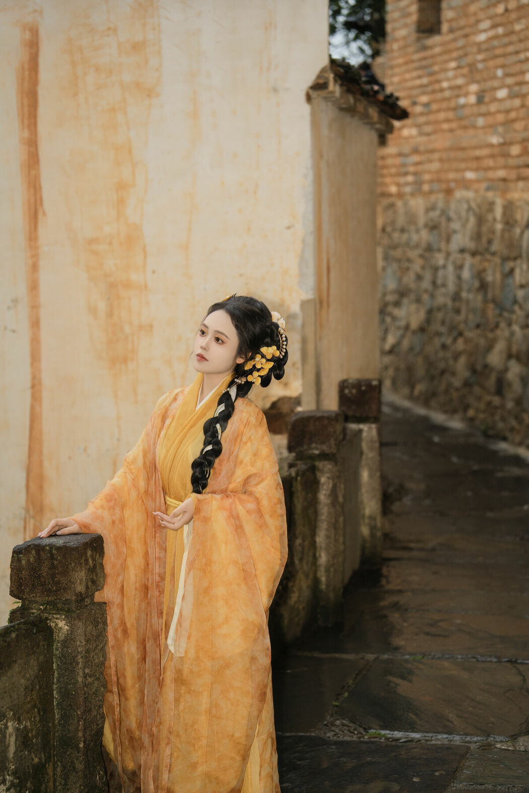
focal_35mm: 81
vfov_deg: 25.1
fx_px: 1785
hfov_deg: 16.9
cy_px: 396
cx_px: 264
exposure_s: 1/125
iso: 250
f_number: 2.8
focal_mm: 81
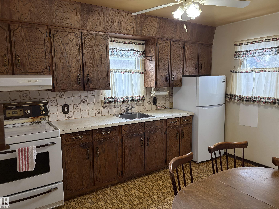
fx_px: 210
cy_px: 104
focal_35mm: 26
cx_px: 140
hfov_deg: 67.3
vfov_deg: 53.1
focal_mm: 5.96
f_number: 1.6
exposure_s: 1/120
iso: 200
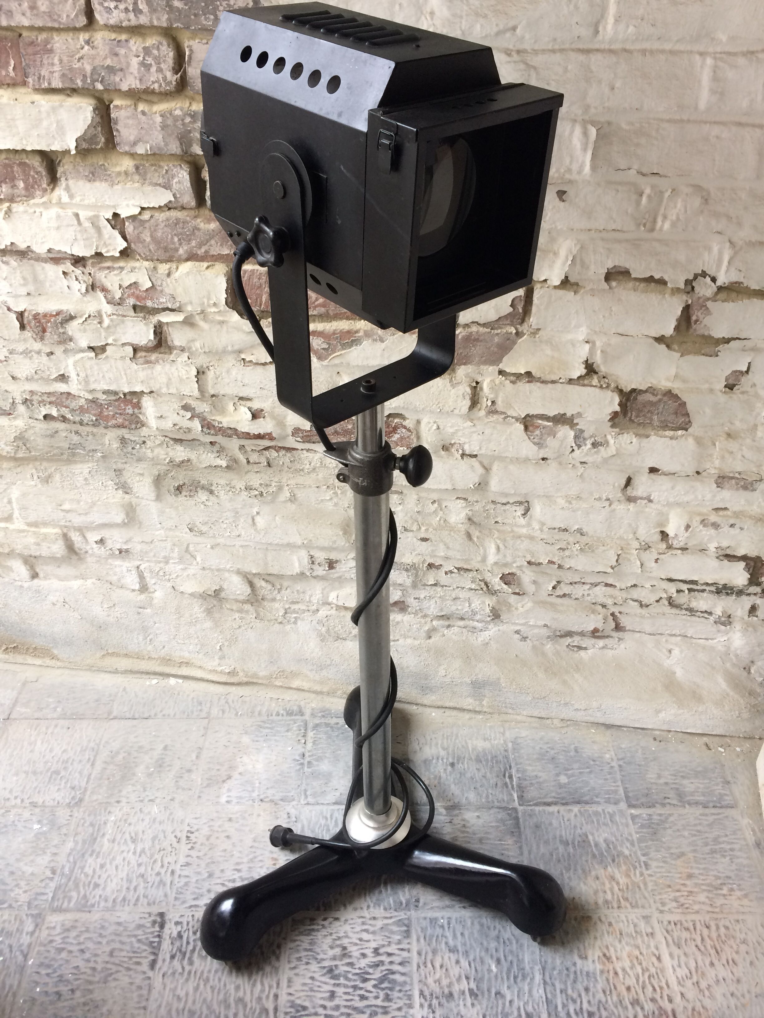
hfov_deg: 48.2
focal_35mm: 29
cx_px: 382
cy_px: 509
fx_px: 853
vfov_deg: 61.7
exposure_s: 1/33
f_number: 2.2
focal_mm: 4.15
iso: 50
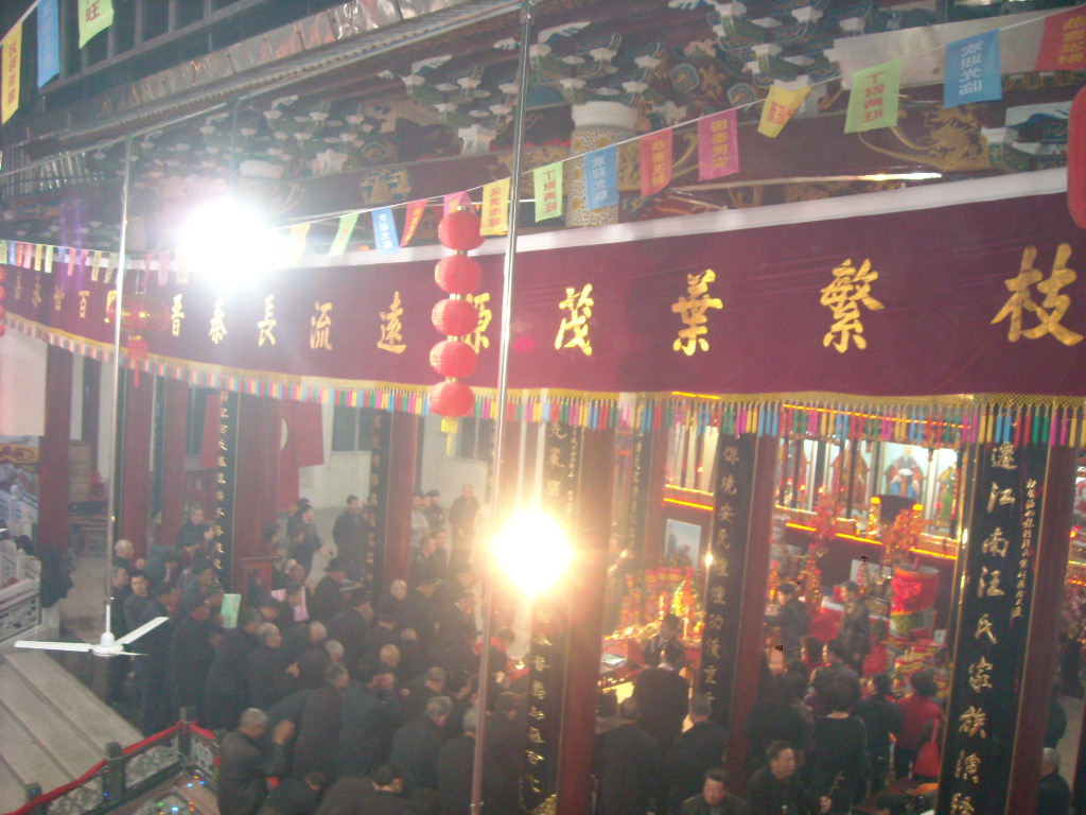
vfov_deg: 40.7
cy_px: 408
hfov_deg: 52.6
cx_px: 543
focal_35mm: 35
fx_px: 1098
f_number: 2.8
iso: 400
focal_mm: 5.7
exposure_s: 1/11
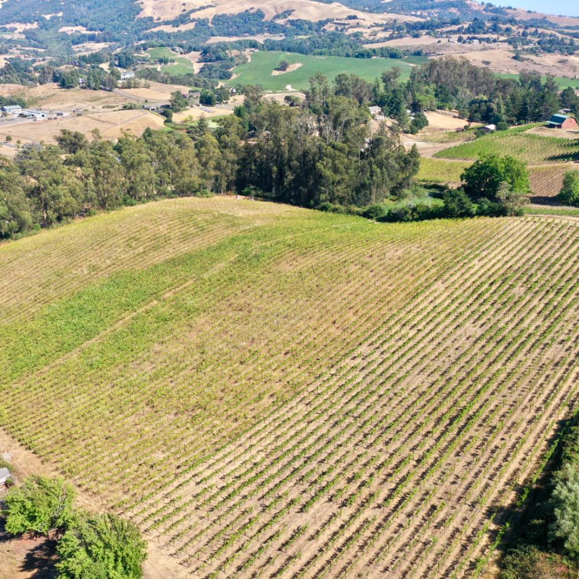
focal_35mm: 36
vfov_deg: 46.0
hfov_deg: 46.0
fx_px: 681
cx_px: 265
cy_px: 287
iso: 100
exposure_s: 1/320
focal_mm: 10.26
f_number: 5.6
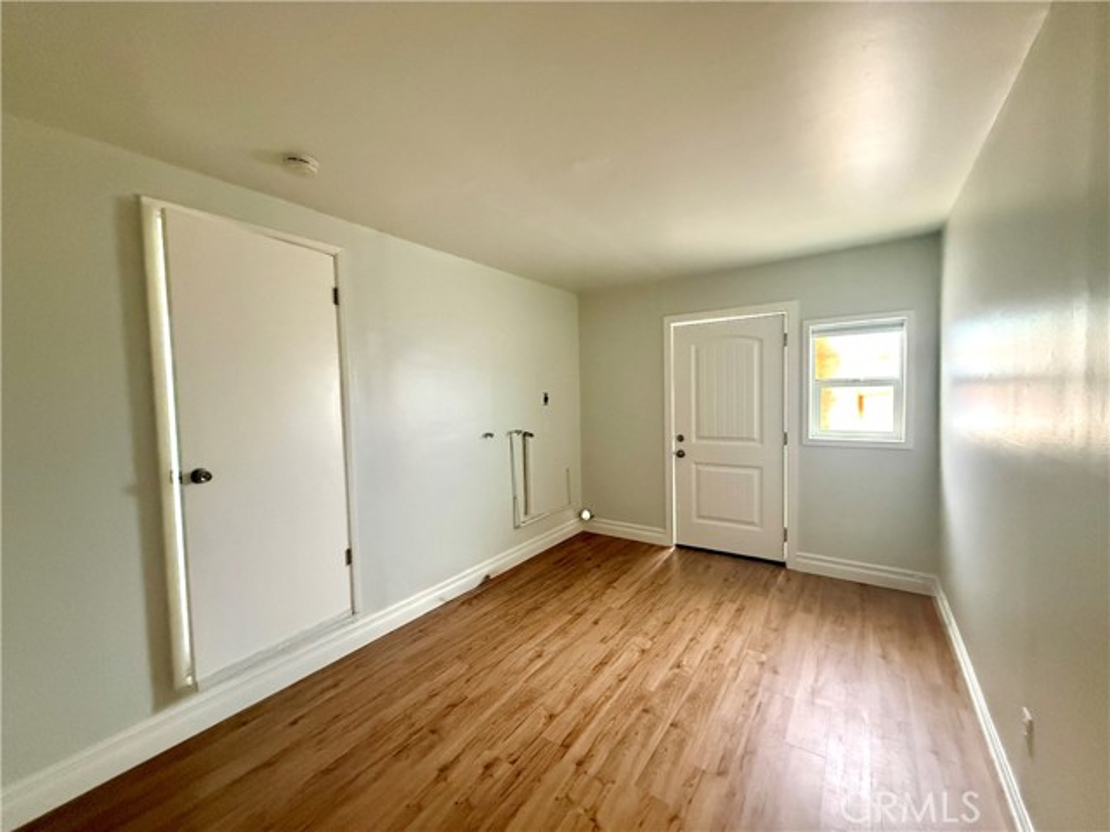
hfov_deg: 102.1
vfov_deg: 85.7
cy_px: 416
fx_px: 449
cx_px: 555
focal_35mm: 14
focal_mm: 2.22
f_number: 2.2
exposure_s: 1/60
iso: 800
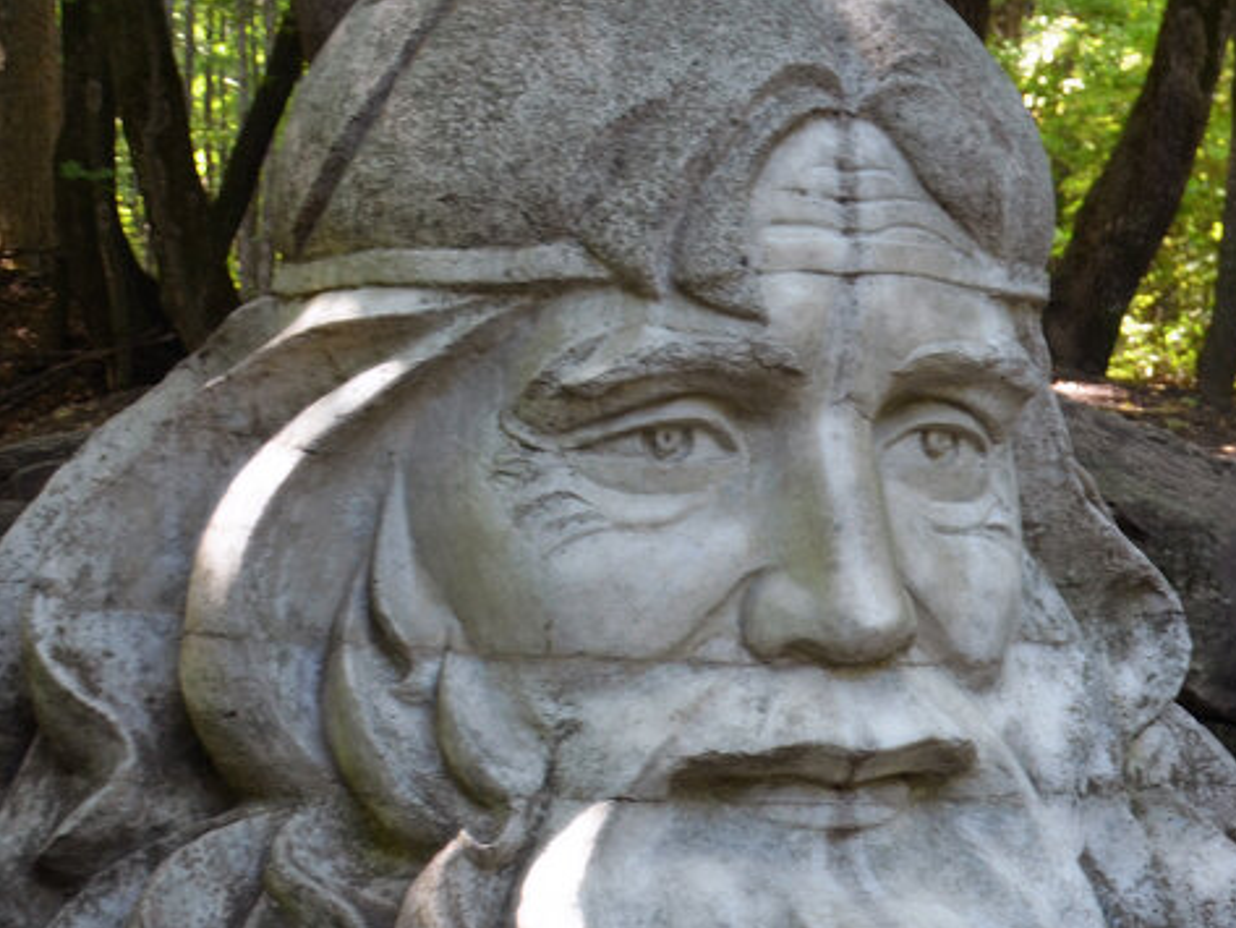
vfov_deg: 16.0
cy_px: 843
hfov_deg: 21.0
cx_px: 1147
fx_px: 3258
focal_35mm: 91
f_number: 4
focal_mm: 25
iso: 400
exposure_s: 1/60
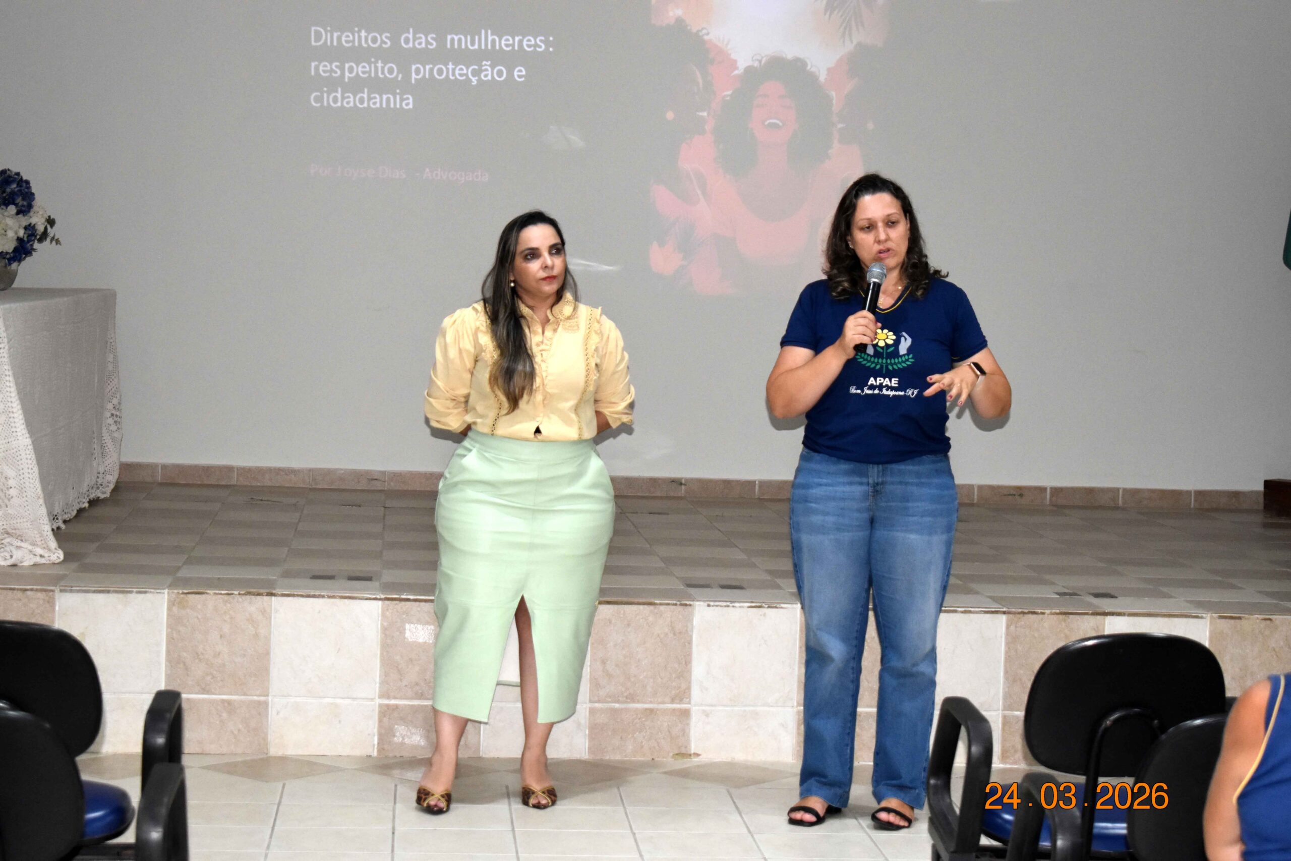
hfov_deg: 24.6
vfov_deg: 16.6
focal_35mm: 82
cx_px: 646
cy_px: 430
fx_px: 2958
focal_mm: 55
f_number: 5.6
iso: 1800
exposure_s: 1/60
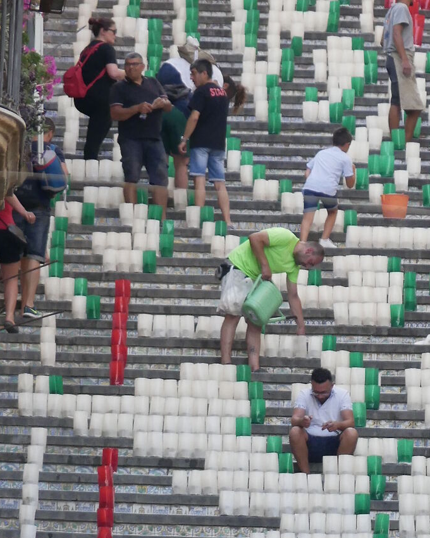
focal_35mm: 827
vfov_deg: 2.3
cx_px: 436
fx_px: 13156
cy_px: 527
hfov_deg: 1.9
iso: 800
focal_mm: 150
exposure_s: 1/320
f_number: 5.2
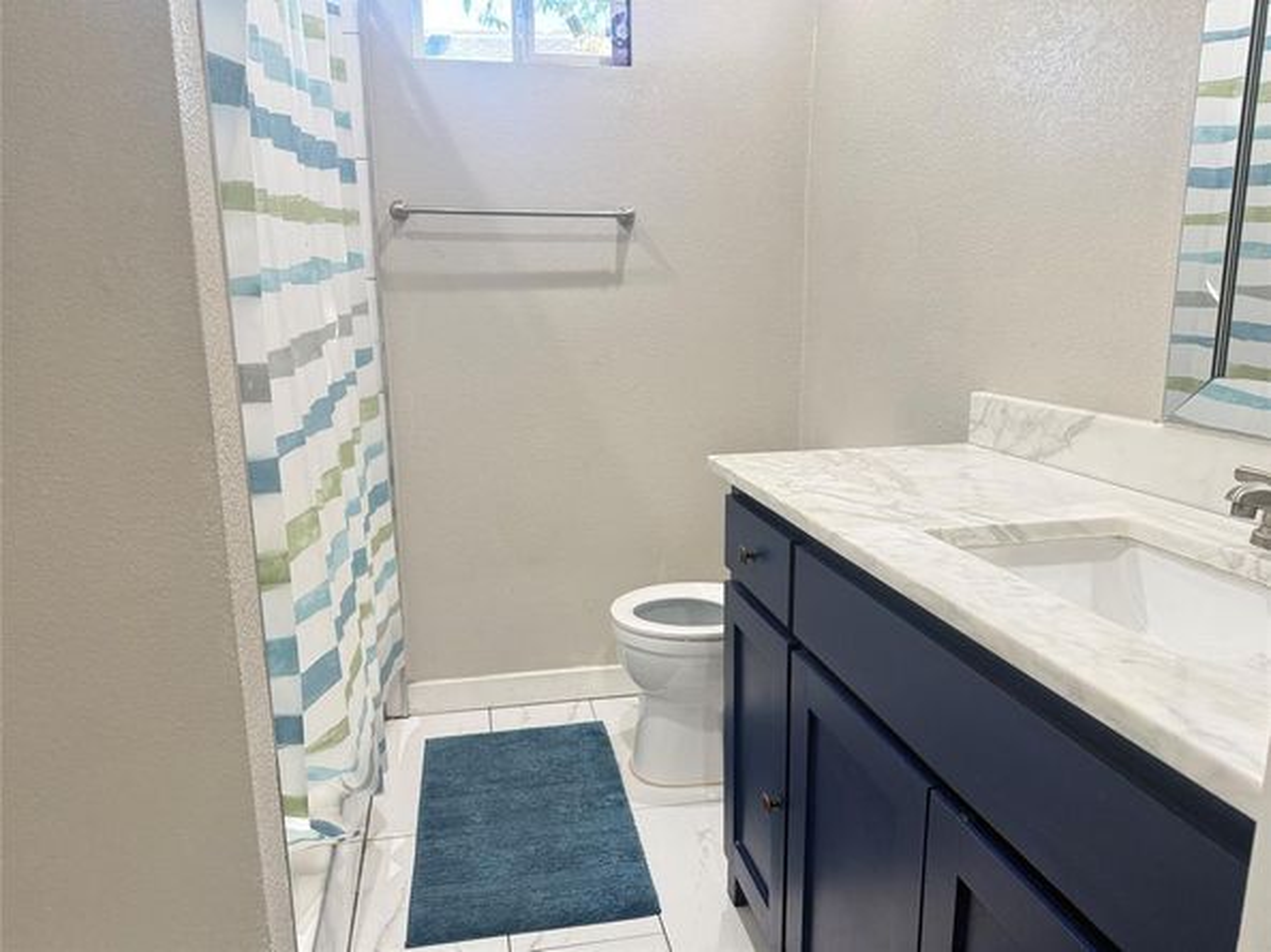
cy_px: 476
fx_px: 881
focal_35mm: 24
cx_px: 636
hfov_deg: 71.6
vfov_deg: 56.8
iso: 200
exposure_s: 1/60
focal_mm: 6.76
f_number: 1.78
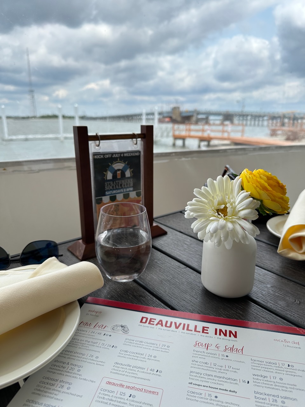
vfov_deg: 71.6
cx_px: 152
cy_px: 204
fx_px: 282
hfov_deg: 56.8
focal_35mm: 24
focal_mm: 6.86
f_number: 1.78
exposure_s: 1/2203
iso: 80
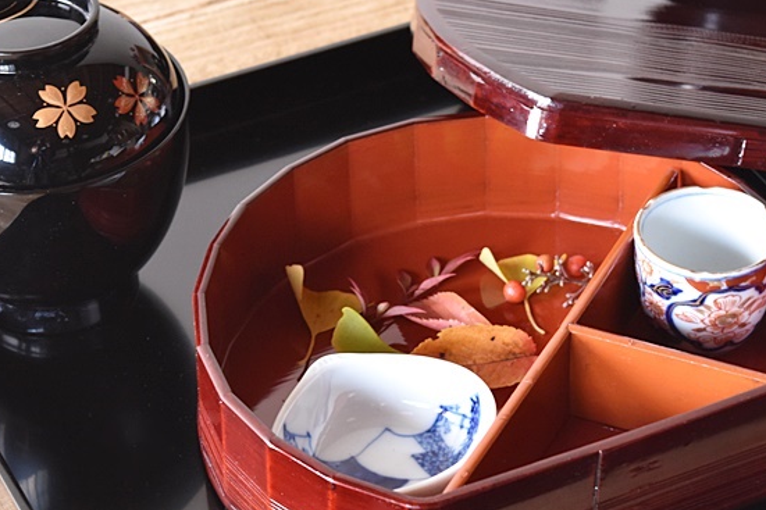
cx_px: 517
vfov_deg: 11.4
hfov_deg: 17.1
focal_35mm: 120
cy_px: 290
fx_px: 2547
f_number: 5.6
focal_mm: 55
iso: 800
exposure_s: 1/3
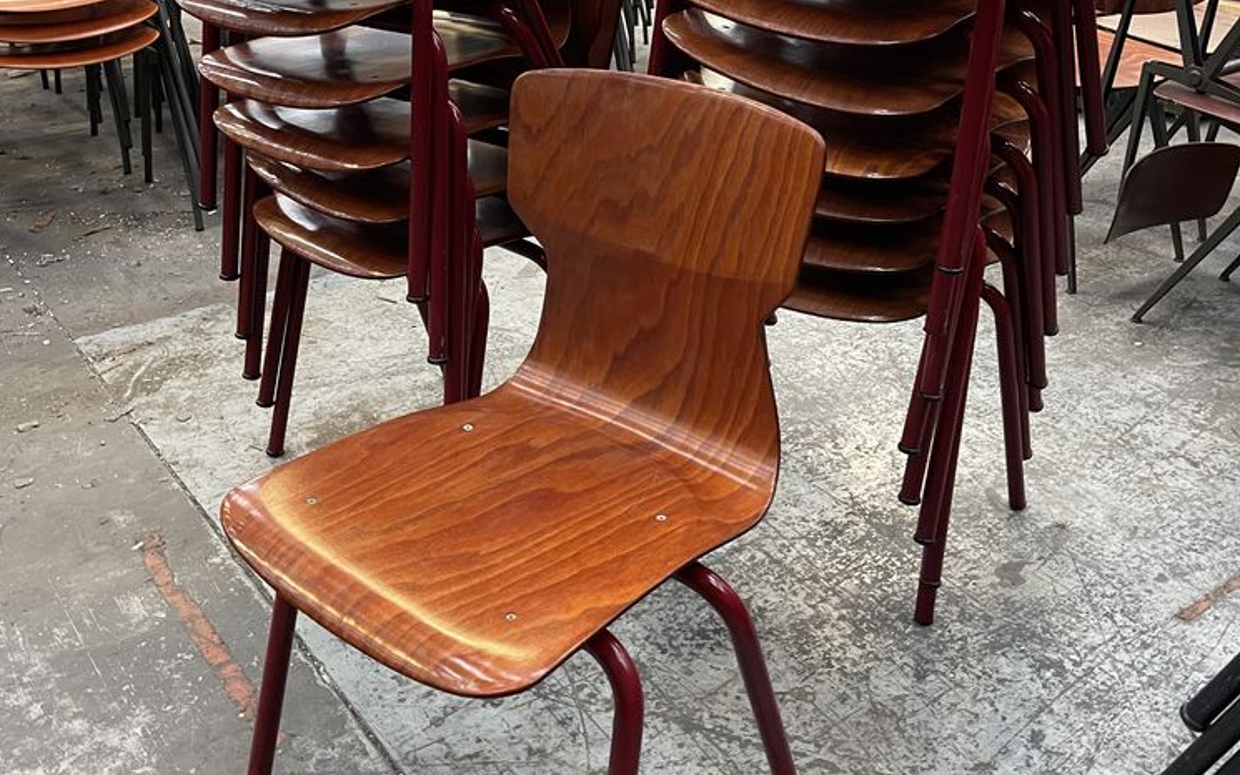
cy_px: 218
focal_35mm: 37
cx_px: 618
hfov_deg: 52.7
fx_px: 1251
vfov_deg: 33.9
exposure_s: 1/33
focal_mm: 5.1
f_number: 1.6
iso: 400
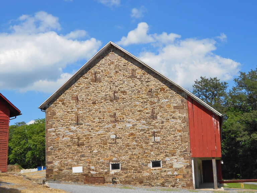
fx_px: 319
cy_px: 96
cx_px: 128
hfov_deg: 43.9
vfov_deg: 33.6
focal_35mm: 43
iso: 80
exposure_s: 1/1000
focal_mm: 7.7
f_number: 4.2
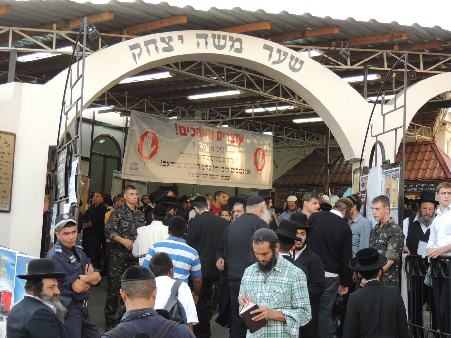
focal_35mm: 55
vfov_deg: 26.6
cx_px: 226
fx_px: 717
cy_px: 169
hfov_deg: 34.9
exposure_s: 1/60
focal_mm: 9.8
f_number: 3.7
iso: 160
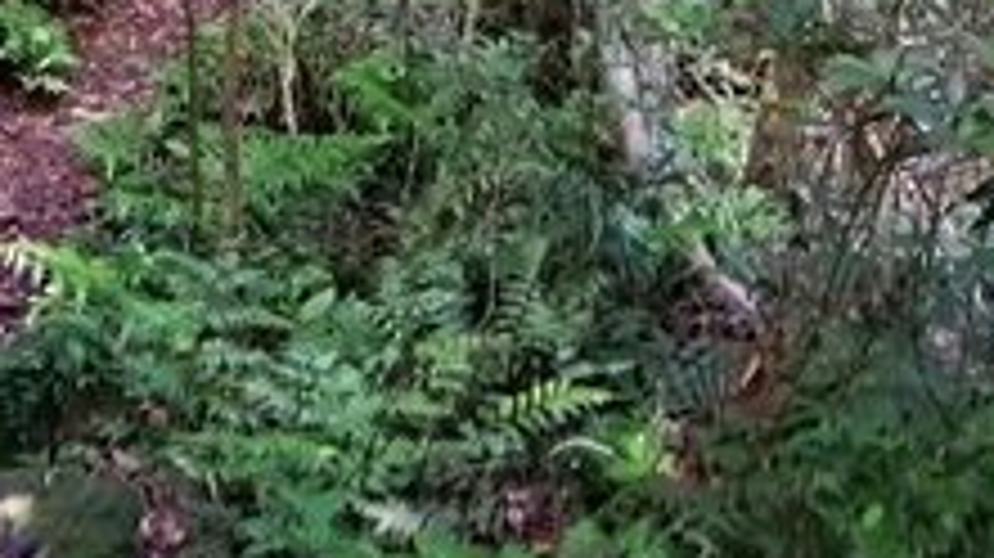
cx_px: 31
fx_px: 2028
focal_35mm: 77
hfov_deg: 26.3
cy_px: -346
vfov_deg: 14.3
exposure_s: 1/30
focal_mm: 3.81
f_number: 2.2
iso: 320
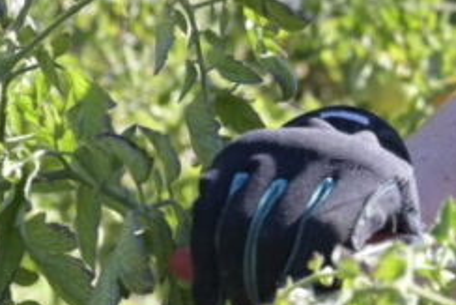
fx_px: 2712
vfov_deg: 6.4
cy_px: 10
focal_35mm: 214
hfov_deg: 9.5
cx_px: 527
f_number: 5.6
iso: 100
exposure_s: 1/125
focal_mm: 51
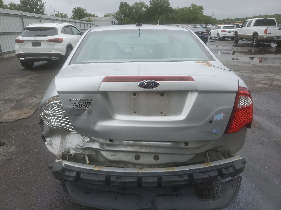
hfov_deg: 67.3
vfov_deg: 53.1
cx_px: 140
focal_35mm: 26
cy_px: 105
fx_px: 211
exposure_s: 1/1667
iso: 50
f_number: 1.5
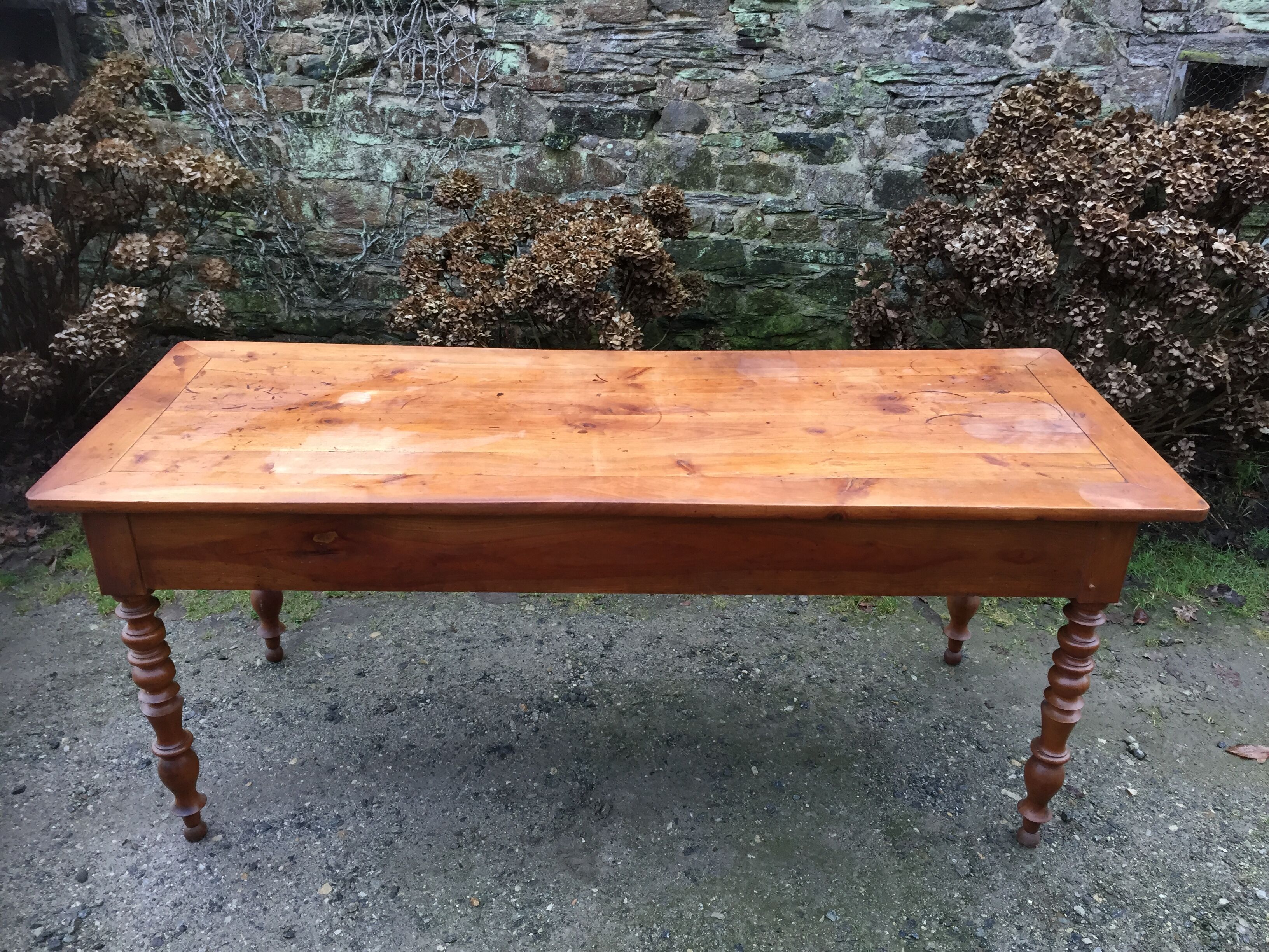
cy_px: 476
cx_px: 634
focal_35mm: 29
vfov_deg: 48.2
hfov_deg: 61.7
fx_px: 1063
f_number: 2.2
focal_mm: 4.15
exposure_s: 1/33
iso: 40
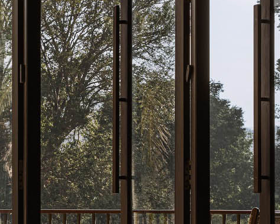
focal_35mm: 149
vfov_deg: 10.4
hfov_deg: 12.6
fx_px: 1235
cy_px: 141
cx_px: -78
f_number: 10
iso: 64
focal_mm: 50
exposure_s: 1/25
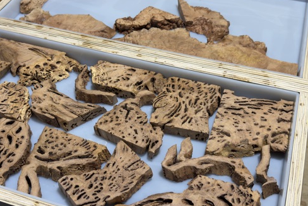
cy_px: 111
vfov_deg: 29.3
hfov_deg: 42.6
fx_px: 394
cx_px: 134
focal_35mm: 46
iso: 100
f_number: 1.78
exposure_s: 1/467
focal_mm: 6.76
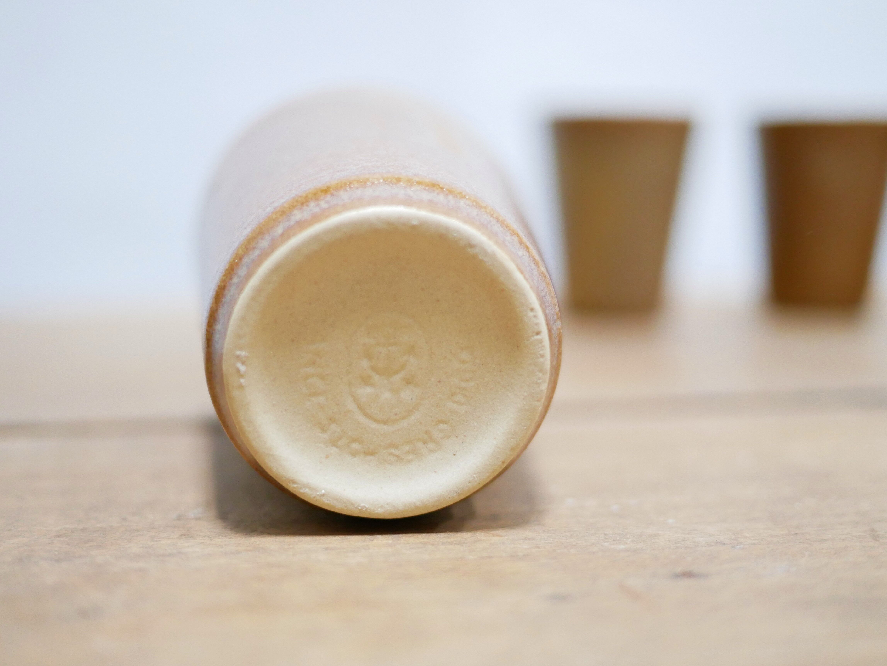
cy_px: 333
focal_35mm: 40
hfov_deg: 46.8
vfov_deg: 36.0
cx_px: 444
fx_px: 1025
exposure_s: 1/60
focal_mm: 20
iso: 1600
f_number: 1.7
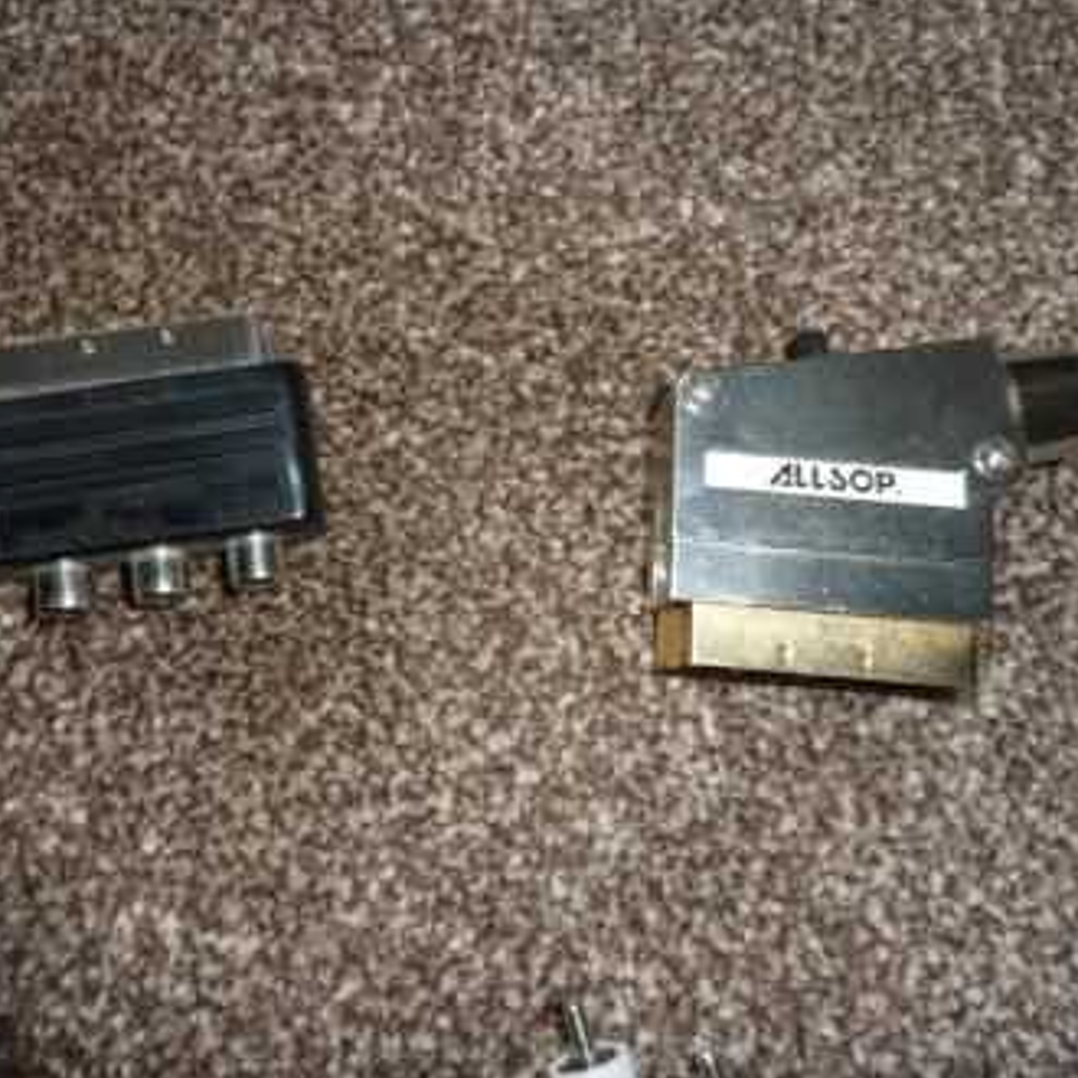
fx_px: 1057
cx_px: 431
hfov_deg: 53.7
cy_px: 536
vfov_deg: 54.0
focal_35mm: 30
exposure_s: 1/30
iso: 100
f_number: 4
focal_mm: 4.1
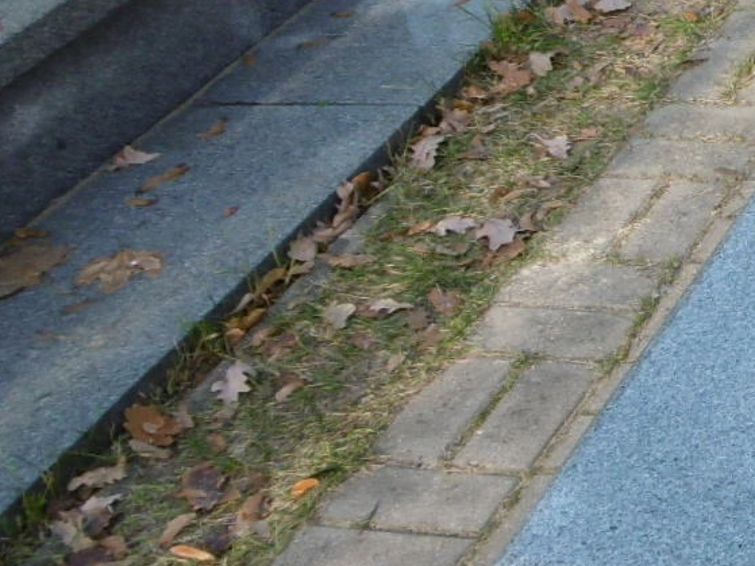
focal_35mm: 88
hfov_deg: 19.0
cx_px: 1190
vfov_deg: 16.6
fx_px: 1919
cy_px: 100
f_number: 3.1
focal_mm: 4.3
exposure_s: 1/250
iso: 100
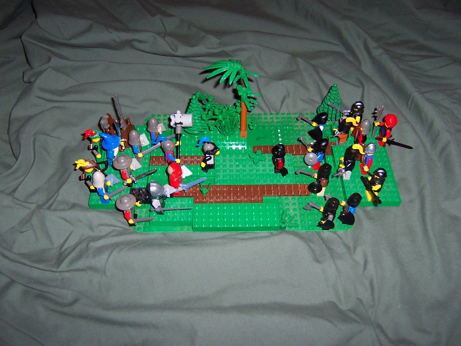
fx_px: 479
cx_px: 230
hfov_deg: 51.4
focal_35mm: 36
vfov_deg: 39.7
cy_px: 173
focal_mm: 5.6
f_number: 2.8
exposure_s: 1/60
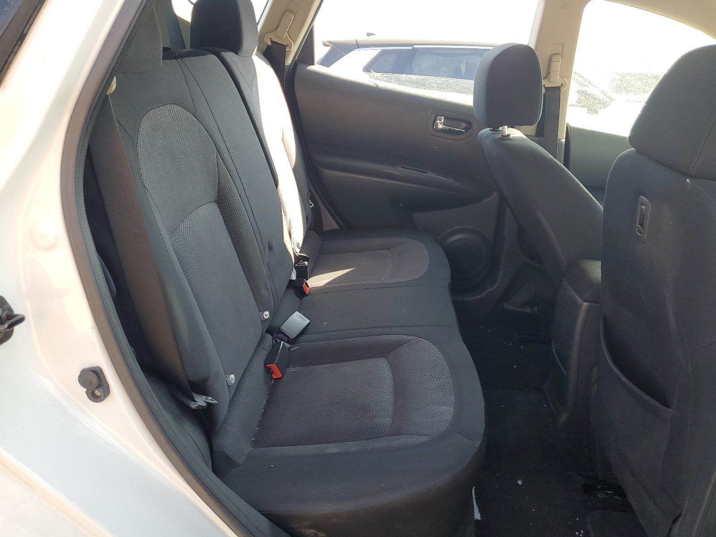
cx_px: 358
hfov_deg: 67.3
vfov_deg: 53.1
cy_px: 268
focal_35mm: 26
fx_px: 538
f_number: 1.5
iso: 50
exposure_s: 1/238
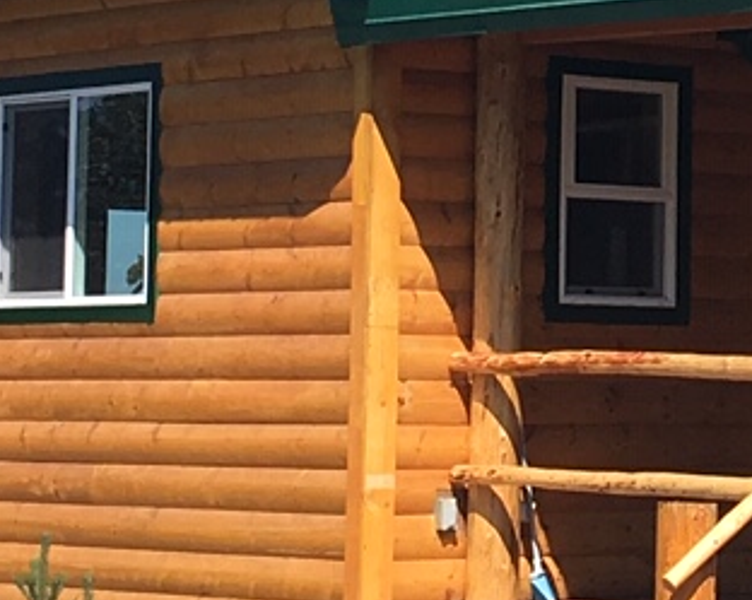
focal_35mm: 183
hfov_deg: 10.4
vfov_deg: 8.4
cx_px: 836
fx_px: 4069
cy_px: -46
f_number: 2.2
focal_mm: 4.15
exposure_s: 1/1148
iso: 25
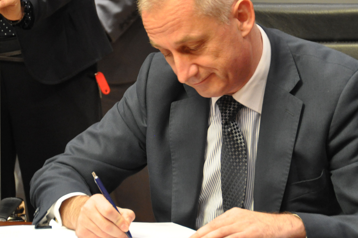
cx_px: 173
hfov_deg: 8.7
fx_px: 2352
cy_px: 102
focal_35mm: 237
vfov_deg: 5.8
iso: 1600
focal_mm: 105
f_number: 5.3
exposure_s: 1/10
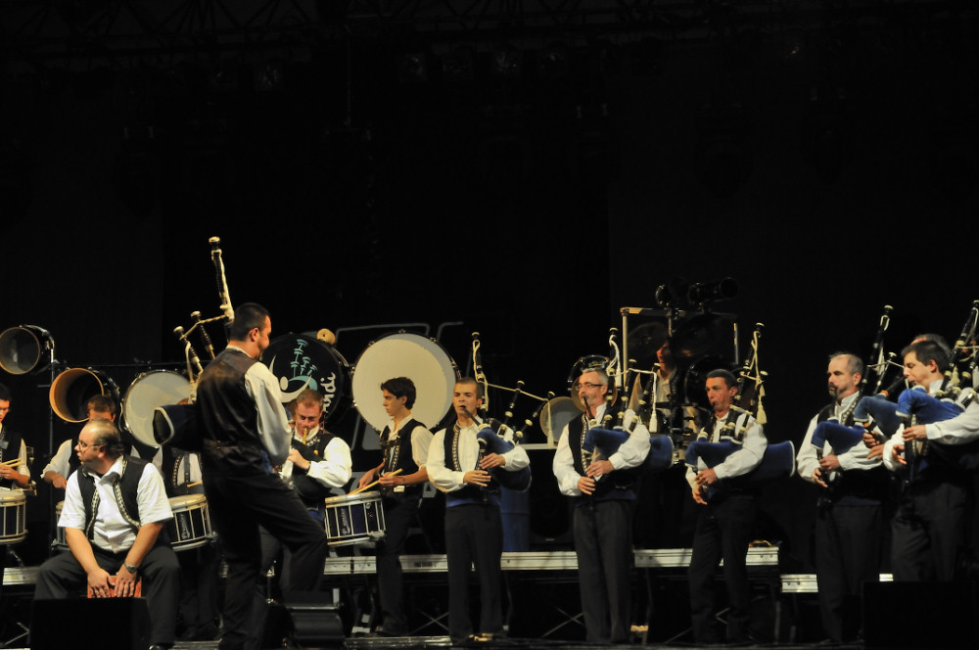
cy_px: 325
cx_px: 490
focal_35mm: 93
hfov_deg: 21.9
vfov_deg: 14.7
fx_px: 2526
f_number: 5.3
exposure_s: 1/50
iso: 1250
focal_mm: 62
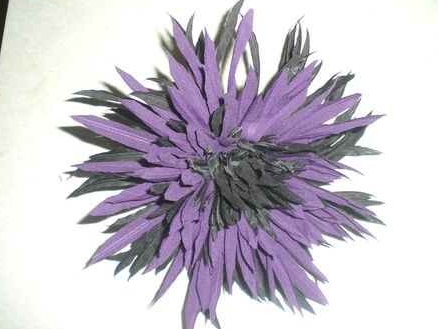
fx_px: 494
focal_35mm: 39
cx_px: 218
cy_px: 161
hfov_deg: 47.8
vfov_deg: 36.9
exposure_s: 1/60
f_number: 3.1
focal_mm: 6.3
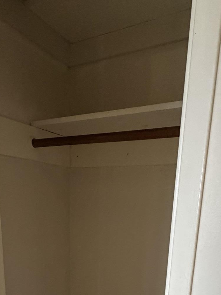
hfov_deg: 44.1
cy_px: 271
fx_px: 272
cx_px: 104
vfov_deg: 49.8
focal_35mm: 32
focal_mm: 2.22
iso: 640
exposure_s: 1/60
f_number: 2.2
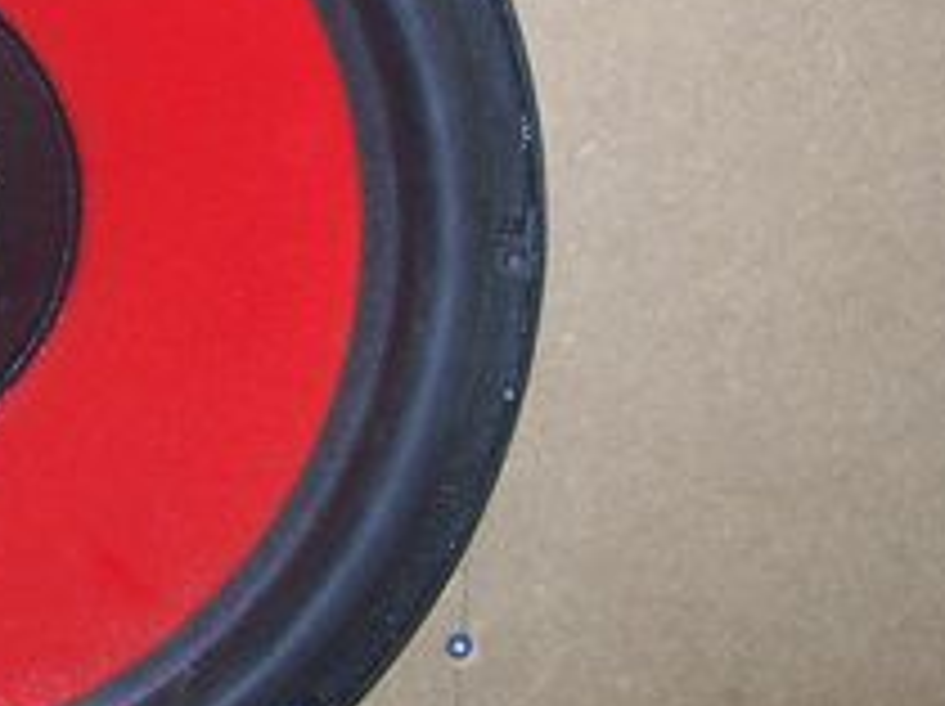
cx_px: -212
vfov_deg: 12.7
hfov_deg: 16.3
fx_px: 3163
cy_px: 81
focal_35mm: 116
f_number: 2.8
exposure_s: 1/60
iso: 80
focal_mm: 6.3
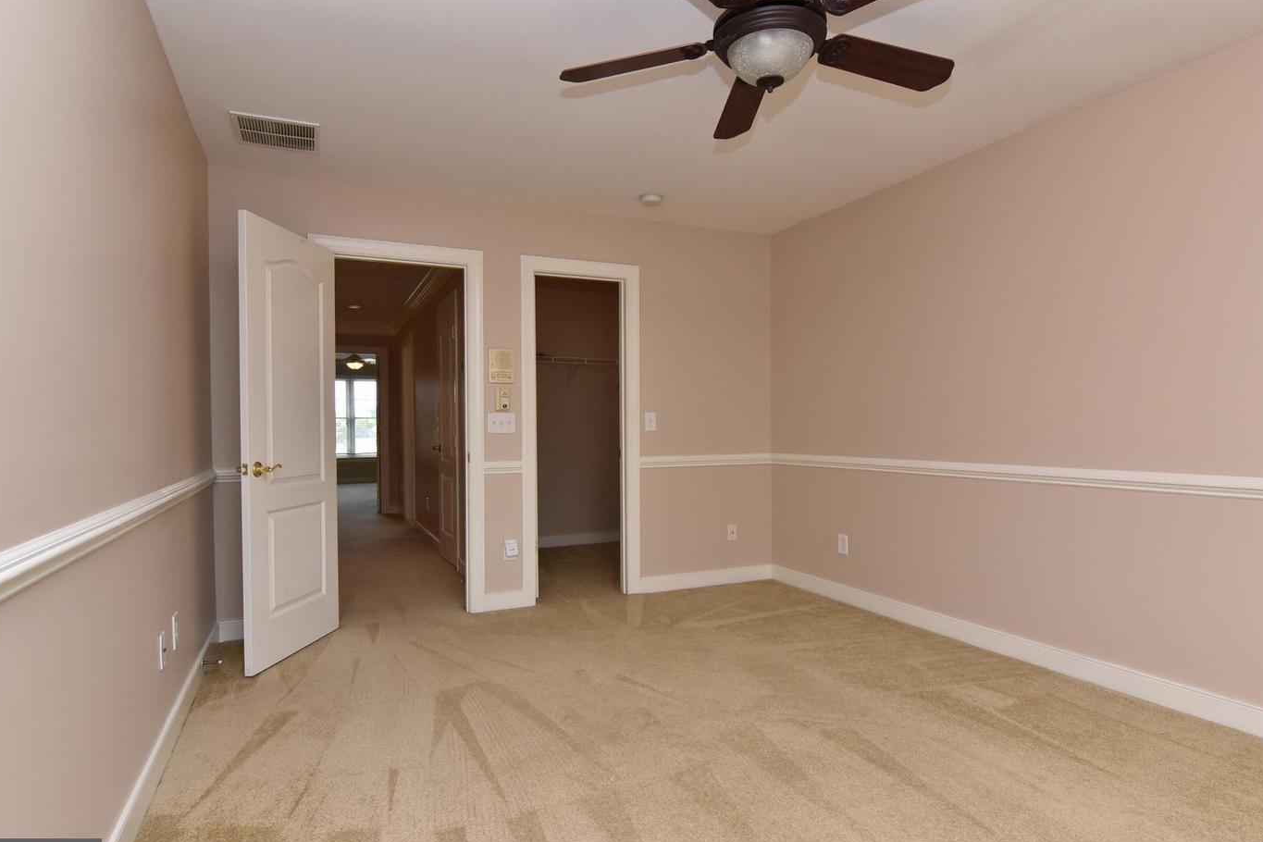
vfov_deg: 64.5
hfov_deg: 86.9
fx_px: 667
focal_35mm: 19
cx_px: 624
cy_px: 440
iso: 800
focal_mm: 12
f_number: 10
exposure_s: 1/100
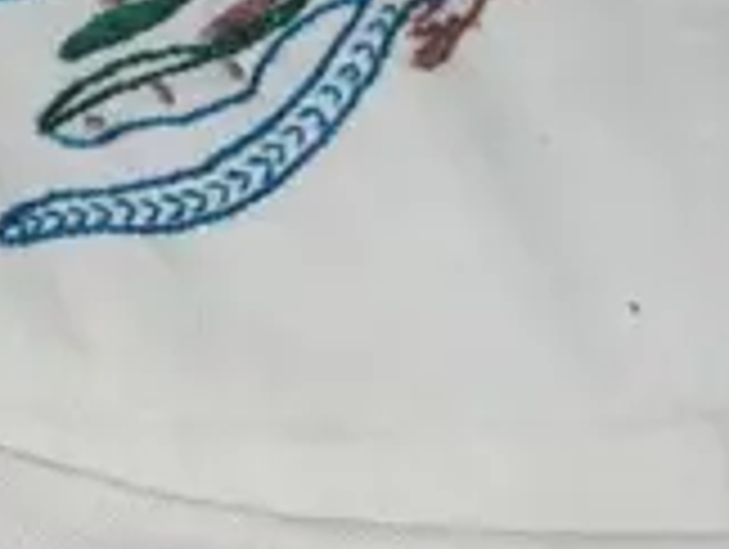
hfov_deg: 6.1
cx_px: -850
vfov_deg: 4.7
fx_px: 6665
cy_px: 310
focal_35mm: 316
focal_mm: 25
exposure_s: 1/160
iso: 2500
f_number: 5.6
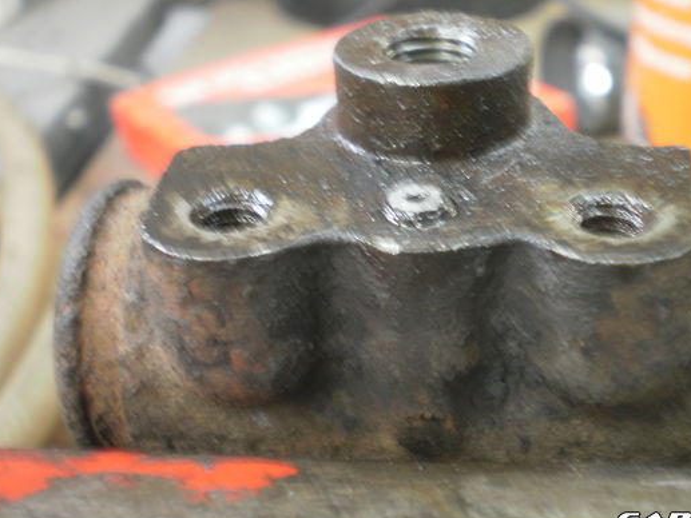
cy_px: 212
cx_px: 418
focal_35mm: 52
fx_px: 1038
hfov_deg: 36.7
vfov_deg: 28.0
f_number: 3.5
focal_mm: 7.4
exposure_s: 1/4
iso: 100
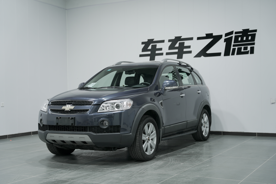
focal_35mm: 50
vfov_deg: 26.8
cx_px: 138
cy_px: 92
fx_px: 386
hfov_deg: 39.4
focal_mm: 50.3
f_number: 3.2
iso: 400
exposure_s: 1/100
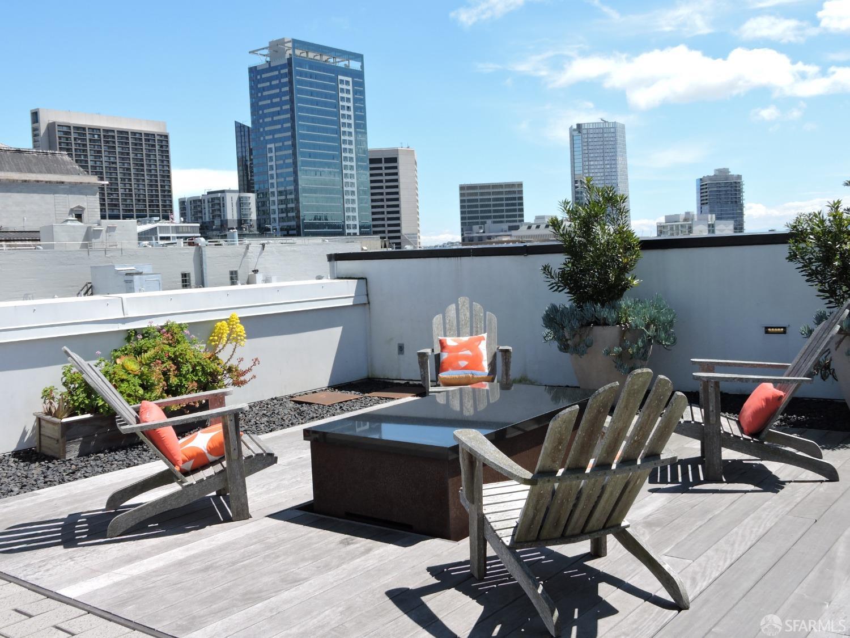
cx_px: 425
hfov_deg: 52.6
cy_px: 319
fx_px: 859
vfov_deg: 40.7
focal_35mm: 35
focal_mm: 6.3
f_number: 3.8
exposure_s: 1/800
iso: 100
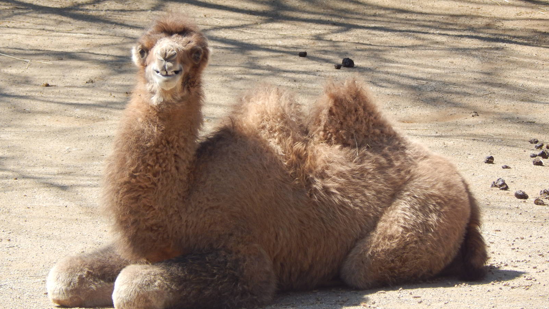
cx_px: 274
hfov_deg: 4.6
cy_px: 120
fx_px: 6842
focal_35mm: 470
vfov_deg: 2.6
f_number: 5.7
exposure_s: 1/250
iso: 125
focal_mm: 76.4
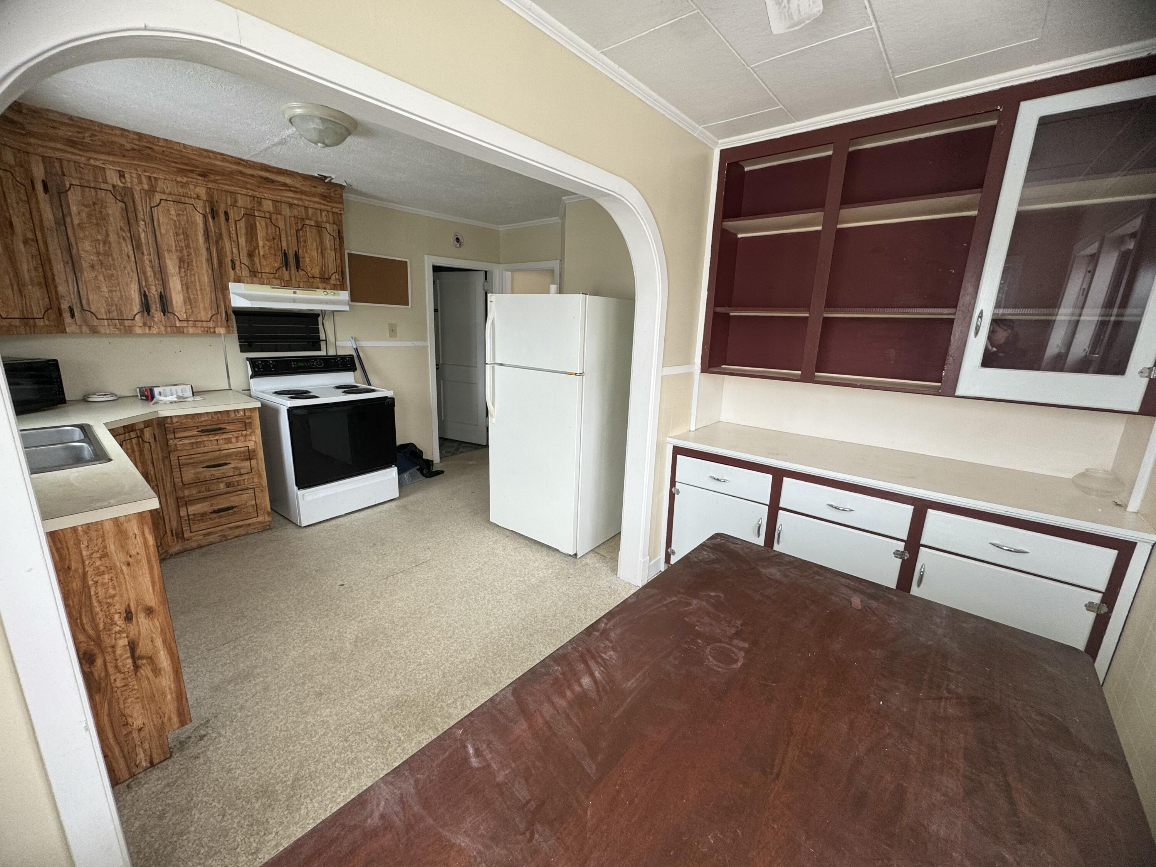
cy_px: 434
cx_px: 578
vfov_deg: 85.7
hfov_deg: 102.1
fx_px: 468
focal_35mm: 14
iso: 80
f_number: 2.2
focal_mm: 2.22
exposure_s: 1/99
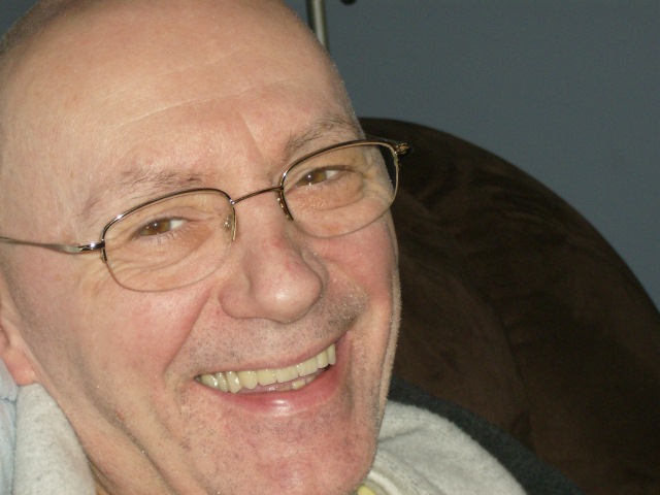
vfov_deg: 13.6
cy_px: 248
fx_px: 2078
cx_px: 330
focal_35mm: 109
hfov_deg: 18.0
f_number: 4.8
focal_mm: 18
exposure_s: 1/125
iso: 200
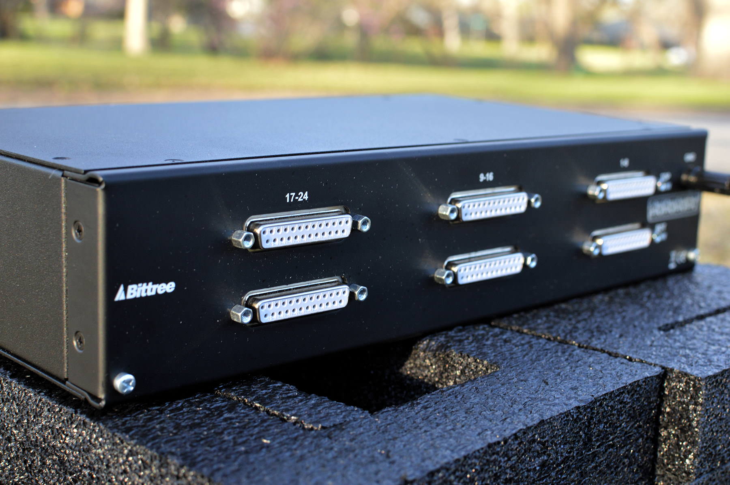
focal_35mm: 52
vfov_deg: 25.7
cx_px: 365
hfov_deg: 37.9
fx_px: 1063
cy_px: 242
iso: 400
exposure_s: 1/60
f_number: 6.3
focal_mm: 35
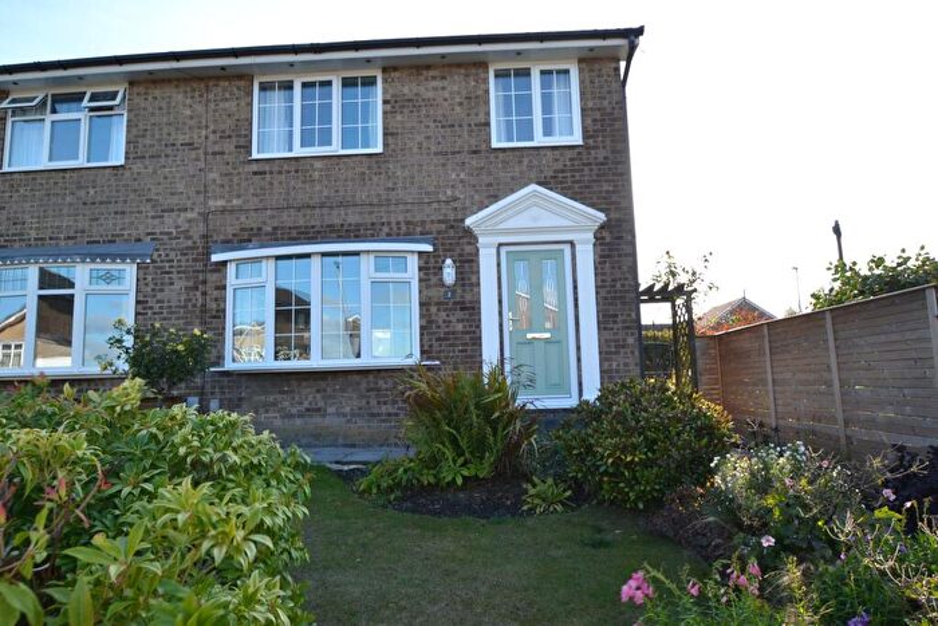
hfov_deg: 81.2
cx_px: 469
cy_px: 313
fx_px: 547
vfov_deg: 59.5
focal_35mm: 21
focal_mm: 14
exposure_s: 1/125
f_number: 5.6
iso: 125
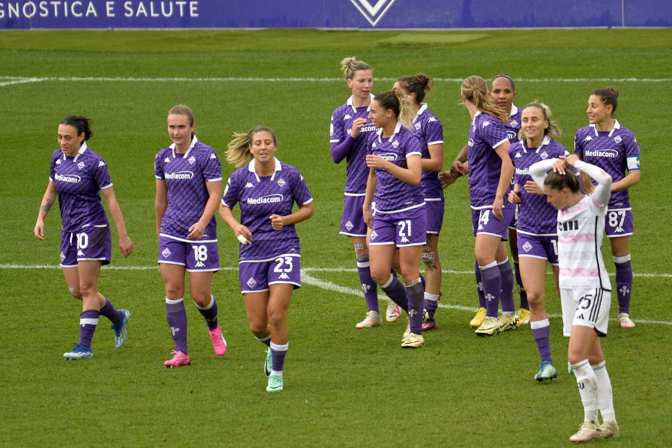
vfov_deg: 2.7
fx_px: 9333
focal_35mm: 500
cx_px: 336
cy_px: 224
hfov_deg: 4.1
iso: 2000
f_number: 5.6
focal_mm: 500
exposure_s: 1/1000
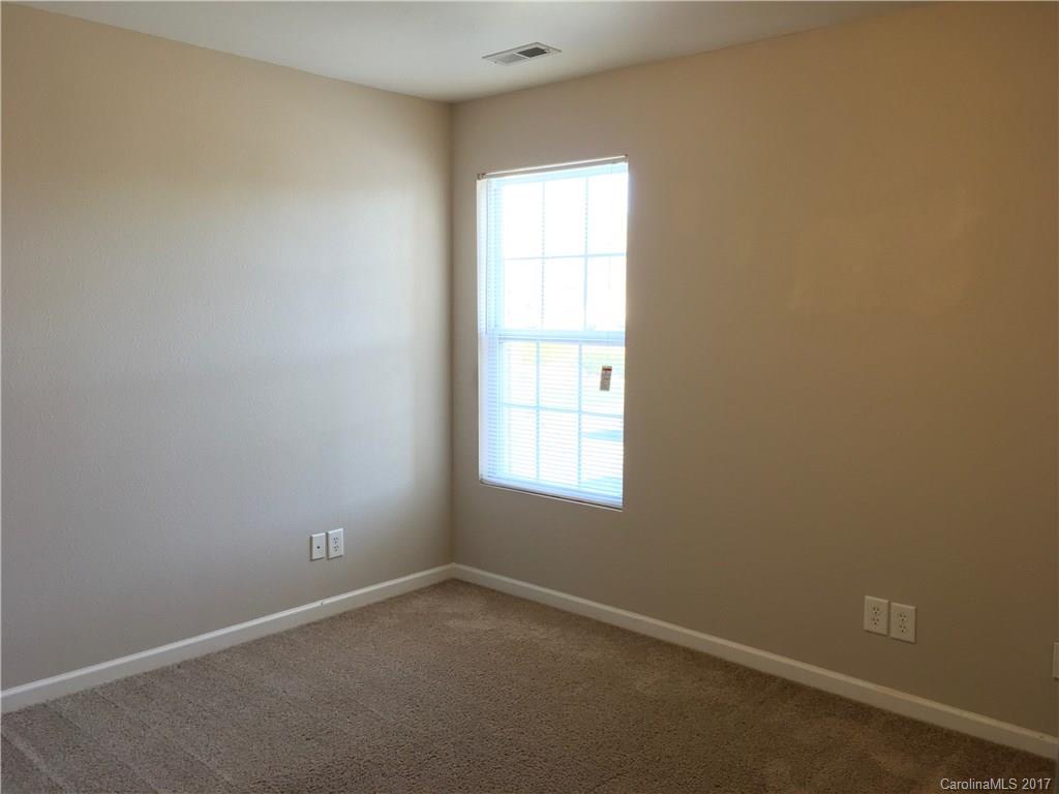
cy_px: 397
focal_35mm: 29
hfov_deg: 61.7
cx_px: 530
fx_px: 887
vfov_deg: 48.2
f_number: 2.2
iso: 64
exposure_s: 1/30
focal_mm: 4.15
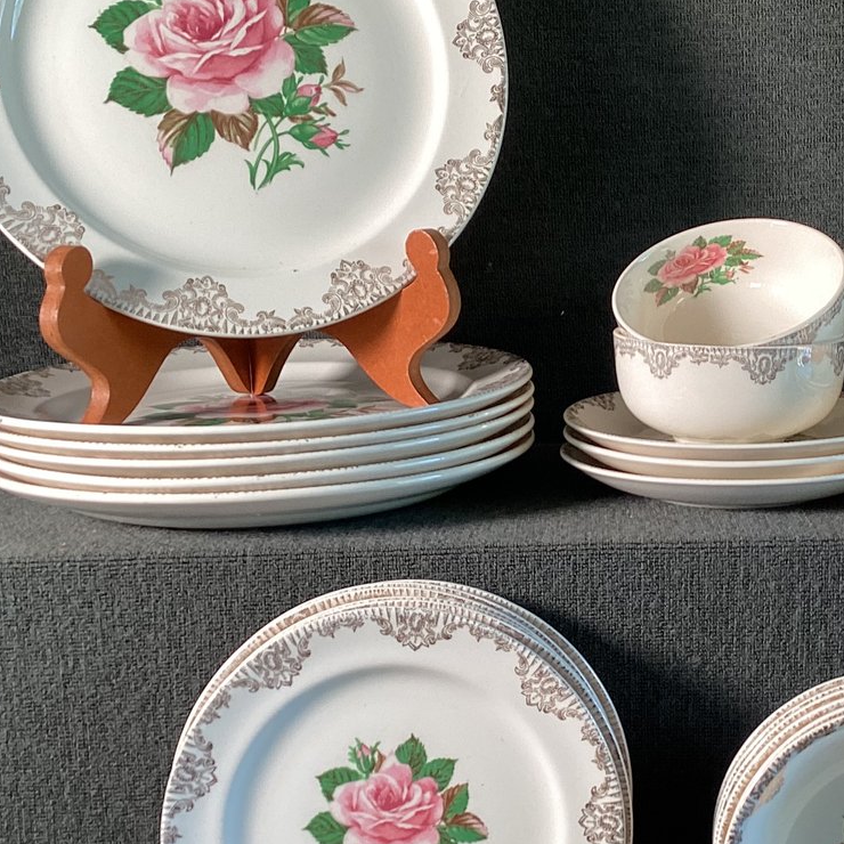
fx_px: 1545
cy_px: 443
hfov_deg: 30.2
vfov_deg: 30.6
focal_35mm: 56
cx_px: 600
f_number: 2.4
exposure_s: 1/60
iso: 50
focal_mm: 3.3
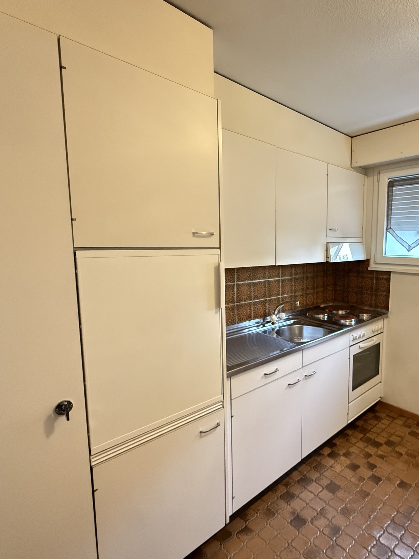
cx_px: 295
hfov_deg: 65.9
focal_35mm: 19
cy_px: 279
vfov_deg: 84.7
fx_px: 307
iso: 800
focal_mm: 2.22
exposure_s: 1/50
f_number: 2.2
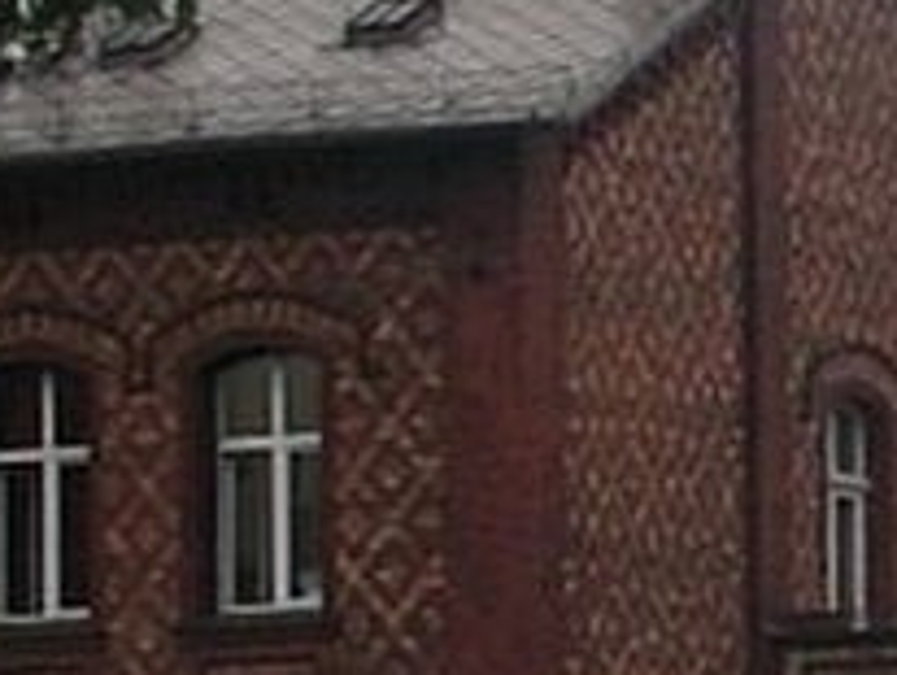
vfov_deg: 6.4
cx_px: 993
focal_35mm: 231
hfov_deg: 8.5
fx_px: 5993
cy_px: 869
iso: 50
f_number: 4
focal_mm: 8.8
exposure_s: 1/142
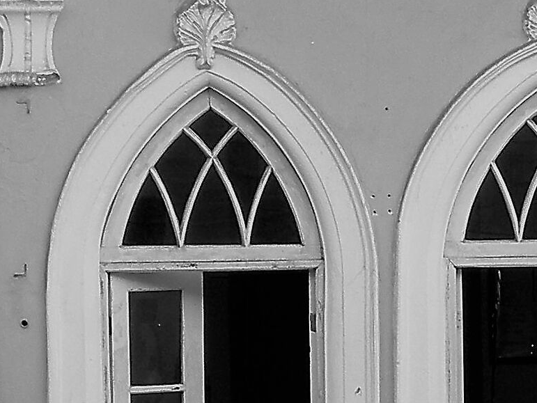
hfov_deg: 5.0
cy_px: 579
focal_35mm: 392
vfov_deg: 3.8
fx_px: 6084
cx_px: 805
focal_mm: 26.3
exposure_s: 1/60.3
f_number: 5.2
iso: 106
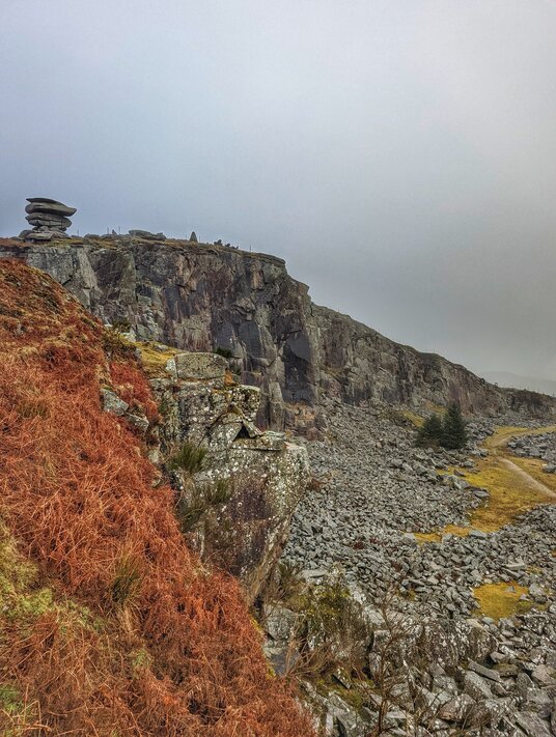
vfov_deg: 71.5
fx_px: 512
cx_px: 278
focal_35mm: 24
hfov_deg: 57.0
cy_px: 368
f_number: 1.85
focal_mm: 6.81
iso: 63
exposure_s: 1/421
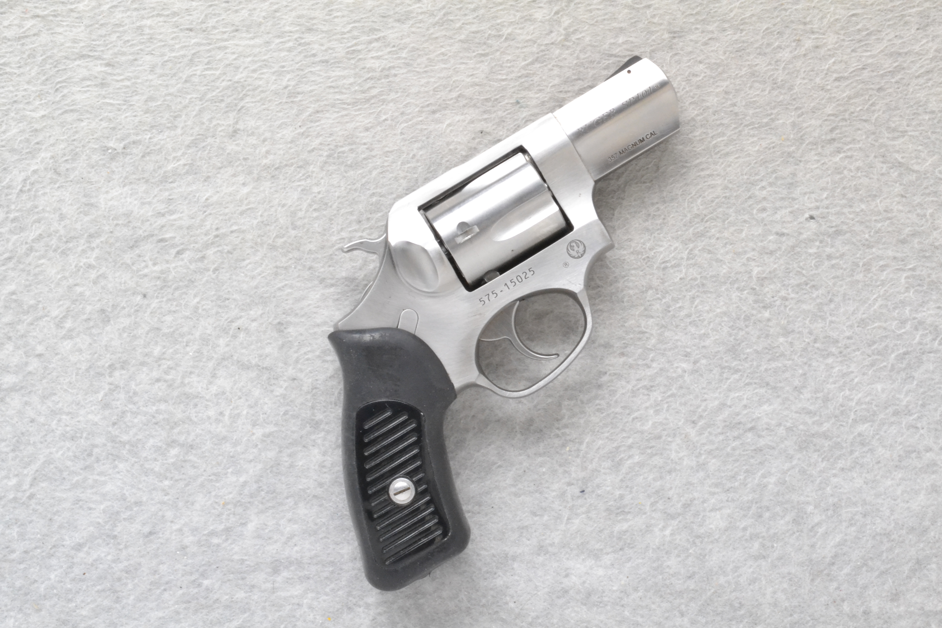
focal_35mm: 66
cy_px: 314
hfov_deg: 30.5
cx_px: 471
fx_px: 1727
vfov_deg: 20.6
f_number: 20
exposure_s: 1/60
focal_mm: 44
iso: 3200
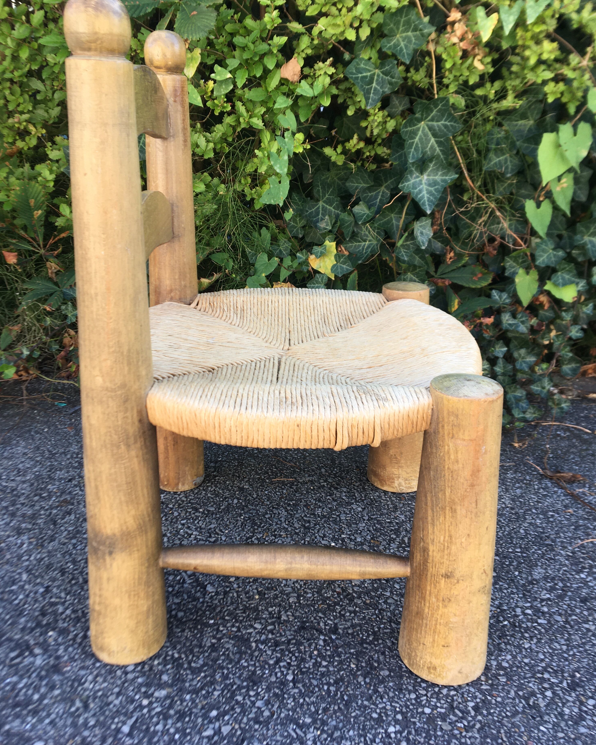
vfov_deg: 57.2
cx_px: 298
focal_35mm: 31
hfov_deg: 47.1
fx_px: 684
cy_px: 355
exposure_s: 1/109
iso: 25
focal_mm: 4.15
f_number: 2.2
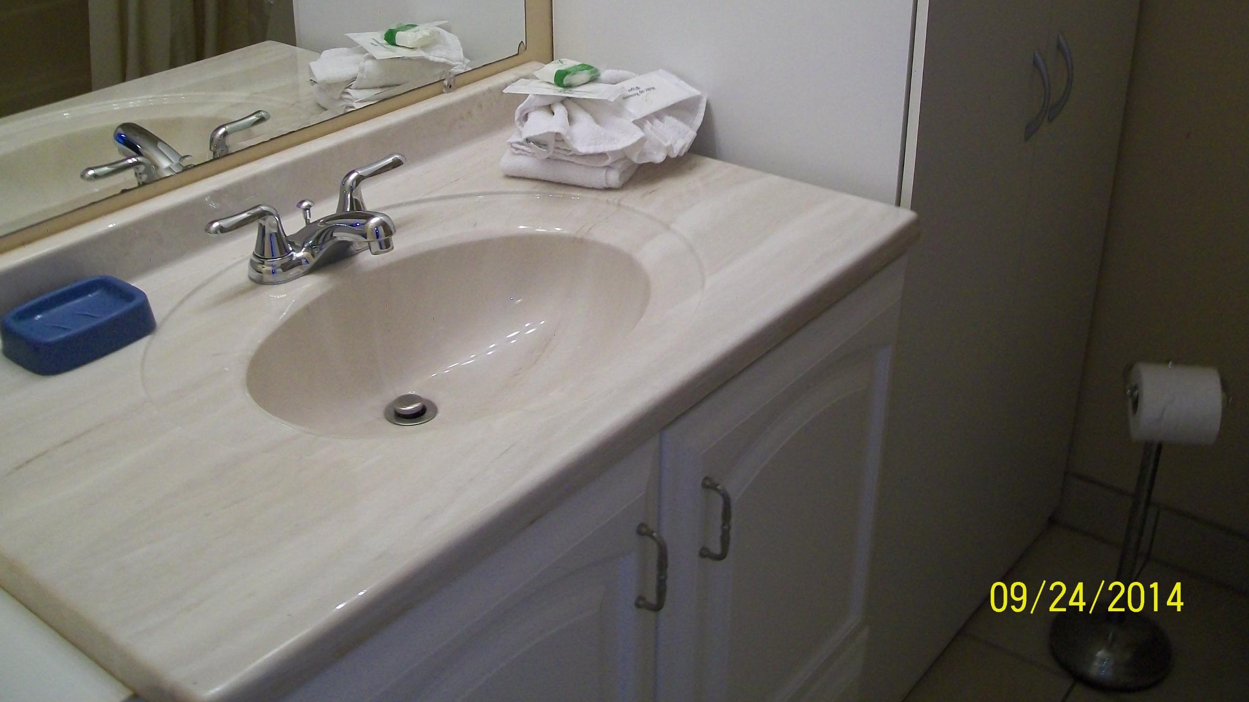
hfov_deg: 52.8
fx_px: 1258
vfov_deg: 30.9
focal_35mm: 38
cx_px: 609
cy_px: 224
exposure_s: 1/60
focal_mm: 6.1
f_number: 2.7
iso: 160
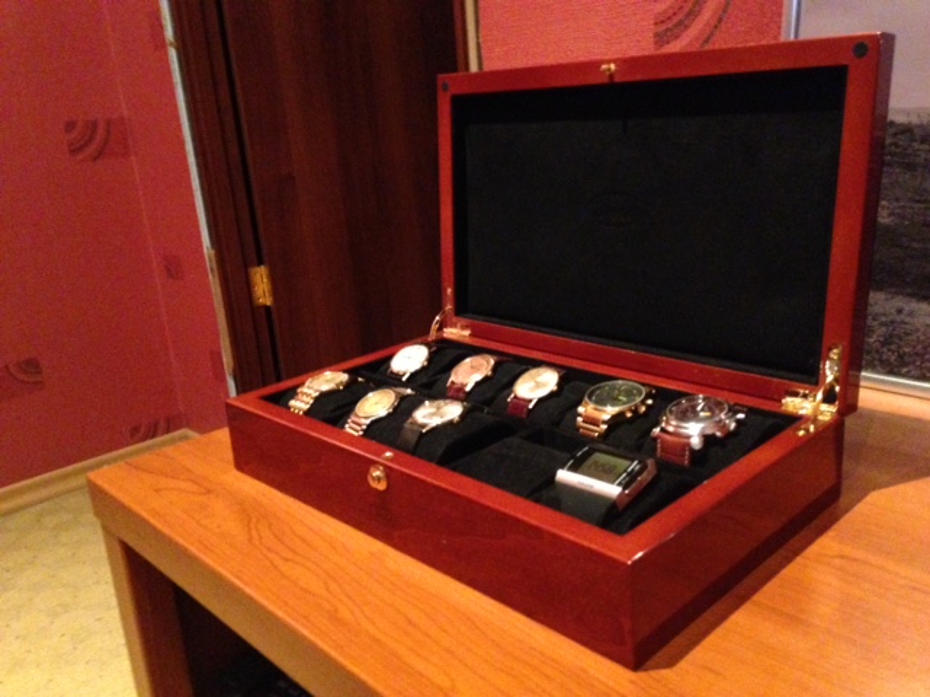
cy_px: 348
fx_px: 887
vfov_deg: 42.9
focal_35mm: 33
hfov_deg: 55.4
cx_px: 465
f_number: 2.4
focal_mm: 4.12
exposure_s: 1/15
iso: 800
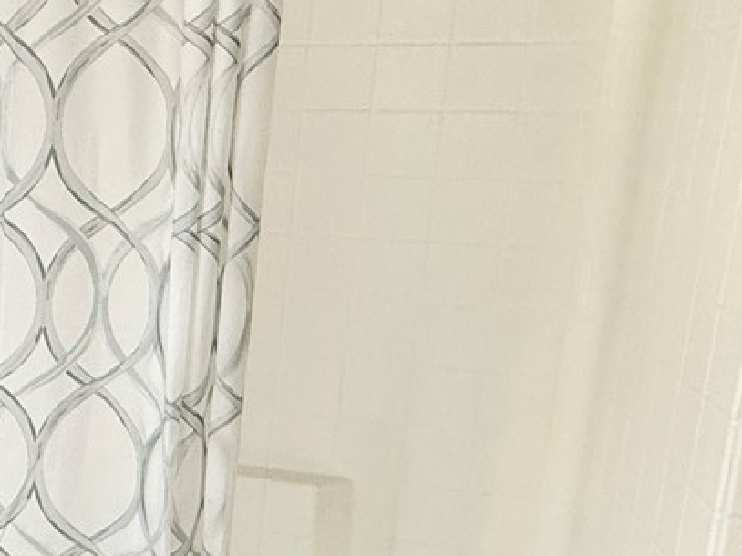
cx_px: -180
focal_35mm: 55
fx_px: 1179
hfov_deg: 29.3
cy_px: 346
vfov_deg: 26.5
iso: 200
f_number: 2.2
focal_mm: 2.22
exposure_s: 1/60
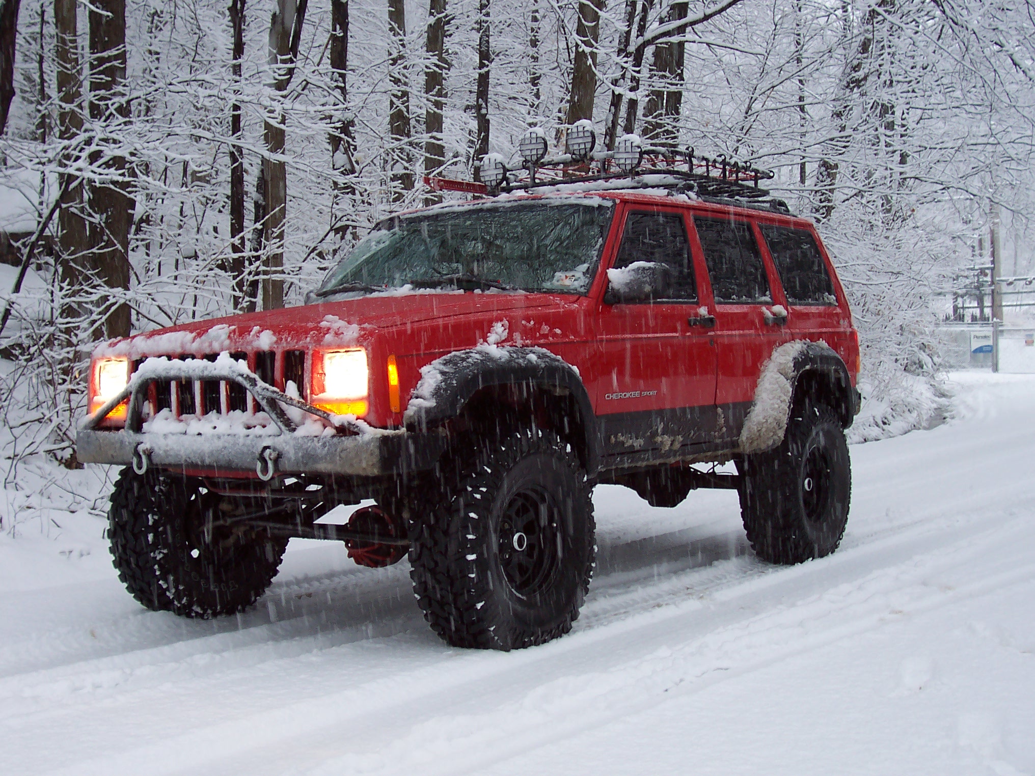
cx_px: 518
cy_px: 388
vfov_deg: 31.5
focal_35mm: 46
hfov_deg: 41.2
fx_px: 1375
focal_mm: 7
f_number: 3
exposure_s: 1/45
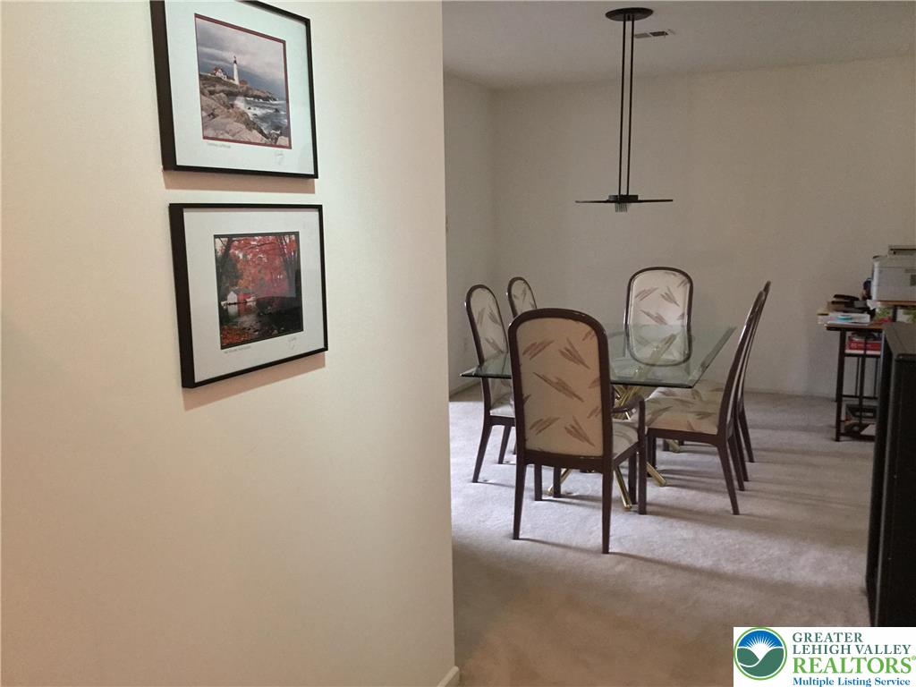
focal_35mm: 31
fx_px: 820
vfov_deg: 45.4
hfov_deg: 58.4
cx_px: 458
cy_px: 344
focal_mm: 3.3
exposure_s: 1/20
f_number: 2.4
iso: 200
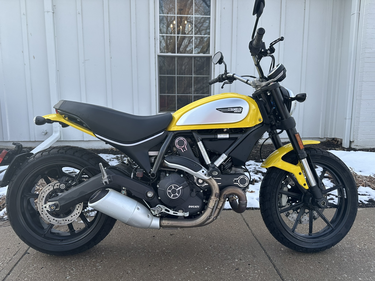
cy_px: 140
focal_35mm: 24
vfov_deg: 56.8
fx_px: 260
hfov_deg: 71.6
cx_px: 188
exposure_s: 1/935
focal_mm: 6.86
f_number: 1.78
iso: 80
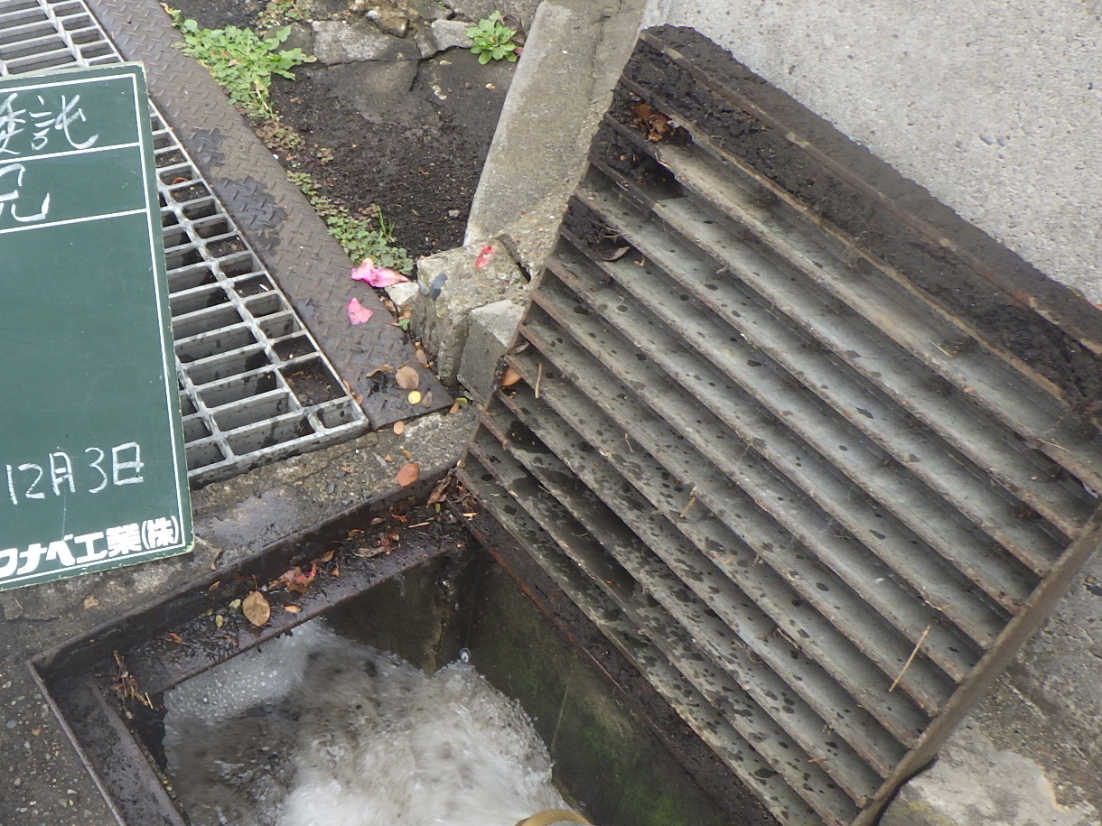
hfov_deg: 38.9
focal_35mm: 47
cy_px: 476
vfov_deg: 30.8
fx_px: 1496
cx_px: 218
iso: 125
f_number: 3.5
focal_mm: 5
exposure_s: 1/100
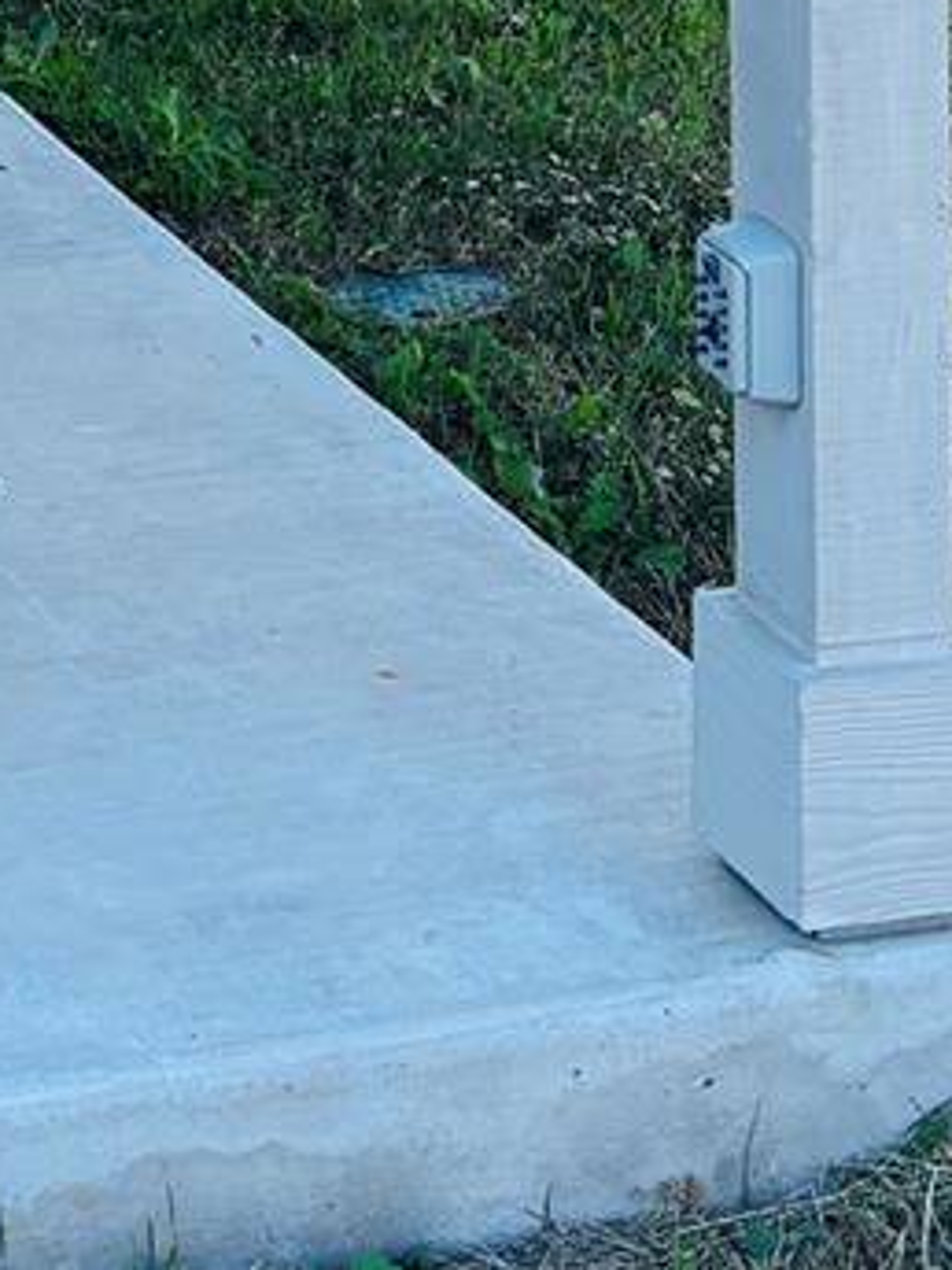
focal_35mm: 116
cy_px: -1063
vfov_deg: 14.7
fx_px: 4254
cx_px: -694
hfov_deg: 11.9
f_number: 1.6
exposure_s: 1/799
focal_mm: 5.96
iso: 50
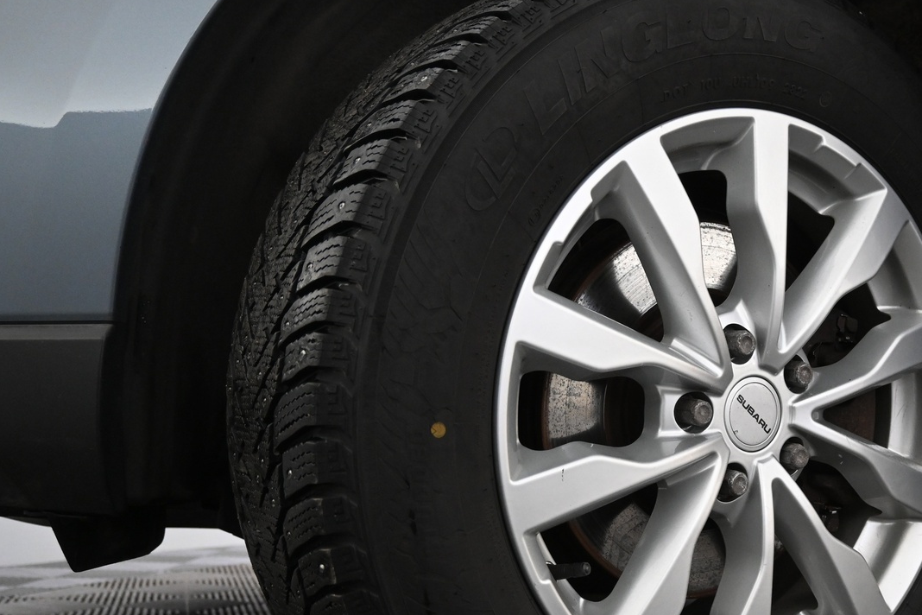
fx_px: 1137
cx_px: 668
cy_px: 400
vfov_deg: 30.1
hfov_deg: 43.0
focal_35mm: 44
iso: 1600
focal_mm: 19.5
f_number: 3.8
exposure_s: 1/30
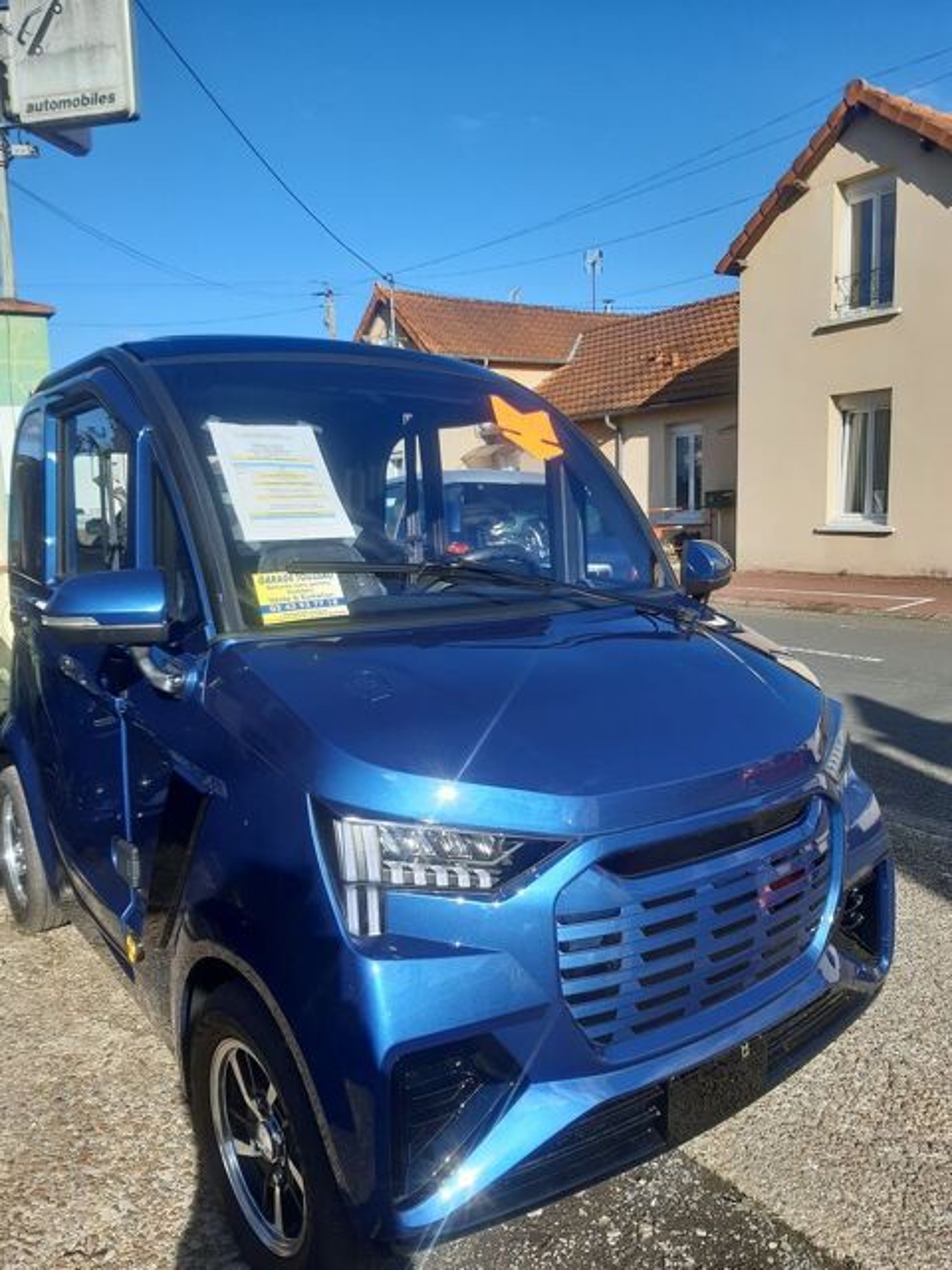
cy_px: 635
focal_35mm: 26
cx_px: 476
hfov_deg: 53.1
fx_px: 953
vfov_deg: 67.3
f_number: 1.7
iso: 40
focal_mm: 3.92
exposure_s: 1/1284
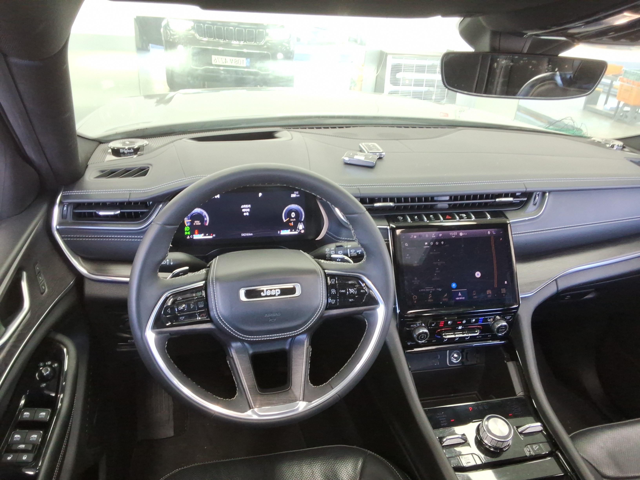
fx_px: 518
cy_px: 240
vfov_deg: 49.7
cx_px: 320
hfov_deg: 63.4
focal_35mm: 28
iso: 67
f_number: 1.9
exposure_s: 1/40
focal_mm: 2.91
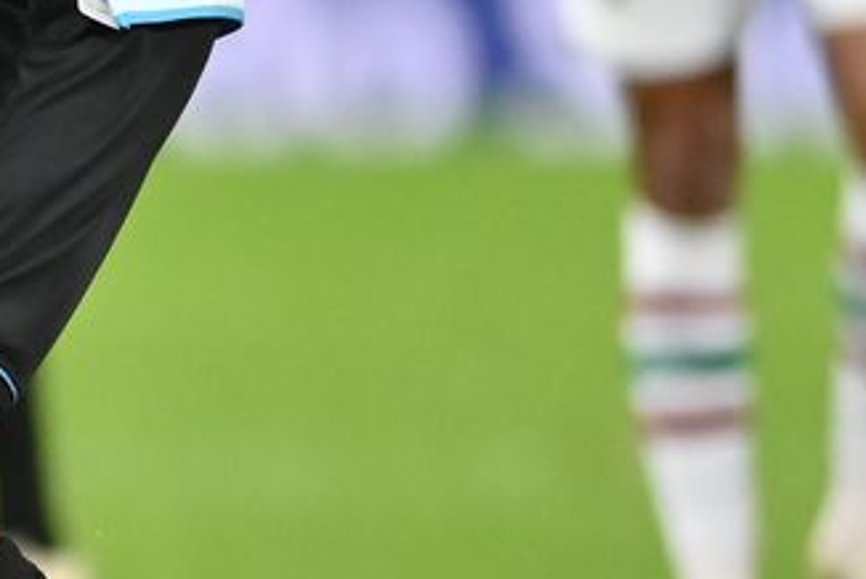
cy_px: -41
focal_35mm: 1471
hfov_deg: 1.4
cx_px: -1179
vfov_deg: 0.9
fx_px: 35416
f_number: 2.8
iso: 2000
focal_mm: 300
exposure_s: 1/2000
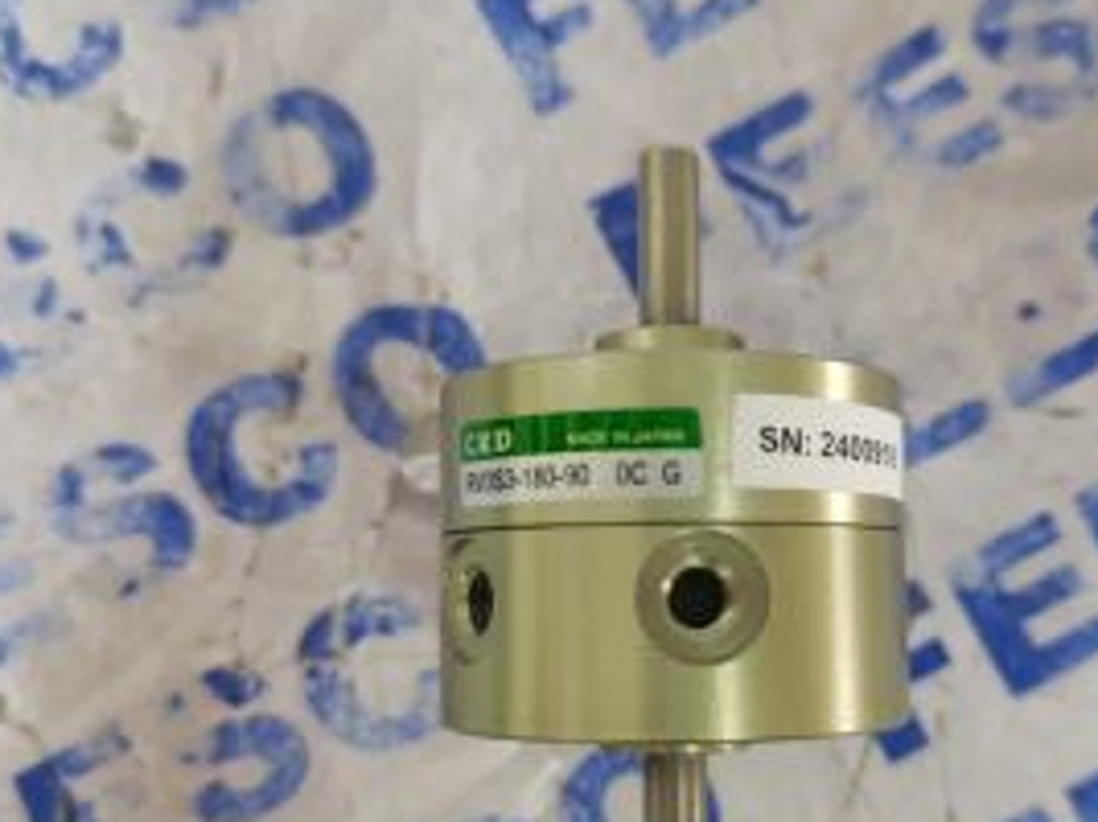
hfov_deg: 47.6
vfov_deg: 36.6
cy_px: 497
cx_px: 666
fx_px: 1237
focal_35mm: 39
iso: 640
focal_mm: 5.58
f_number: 1.8
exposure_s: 1/30
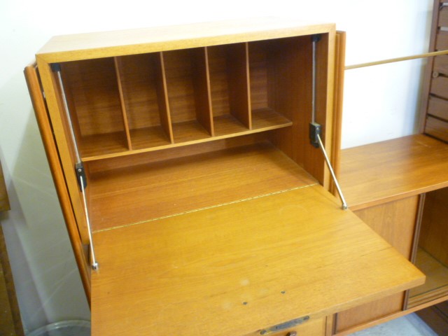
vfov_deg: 48.2
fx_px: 375
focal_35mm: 29
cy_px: 168
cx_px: 224
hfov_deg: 61.7
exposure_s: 1/13
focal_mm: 5.2
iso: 400
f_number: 3.3
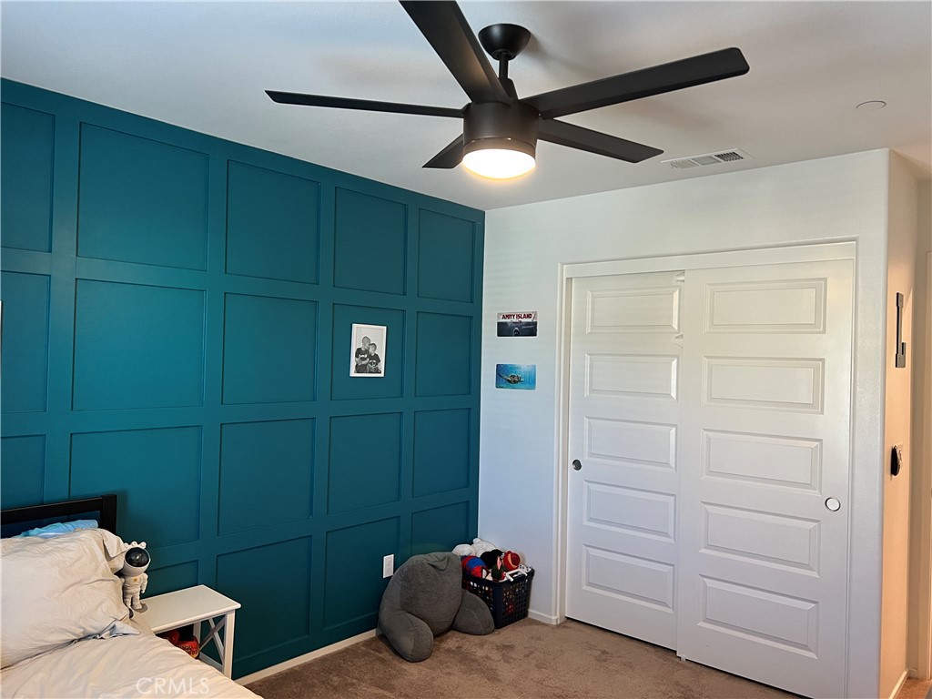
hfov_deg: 67.3
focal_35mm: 26
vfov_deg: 53.1
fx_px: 700
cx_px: 466
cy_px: 350
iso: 160
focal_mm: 5.7
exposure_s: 1/60
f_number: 1.5
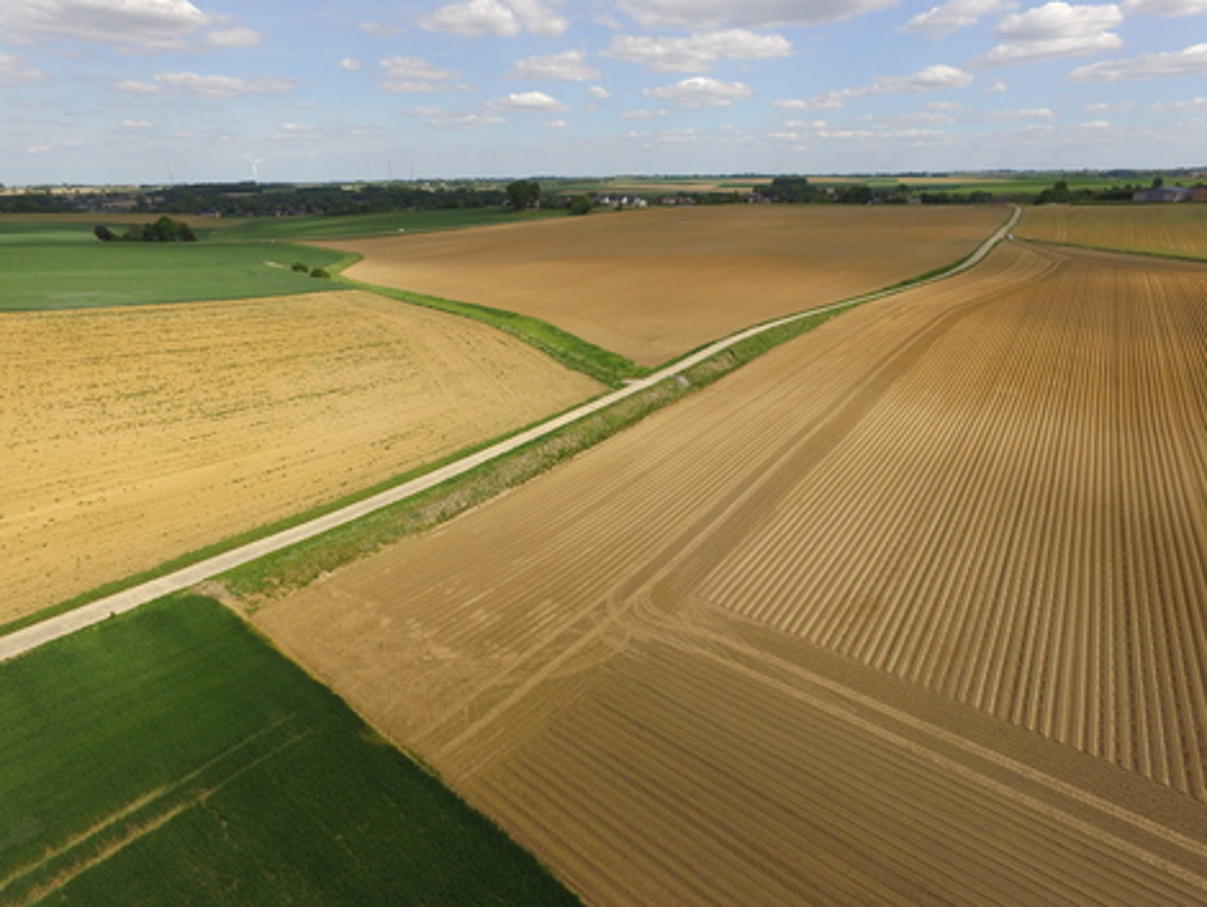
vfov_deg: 66.0
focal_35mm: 20
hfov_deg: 81.7
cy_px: 454
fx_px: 698
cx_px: 604
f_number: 2.8
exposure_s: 1/1087
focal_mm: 3.61
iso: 100
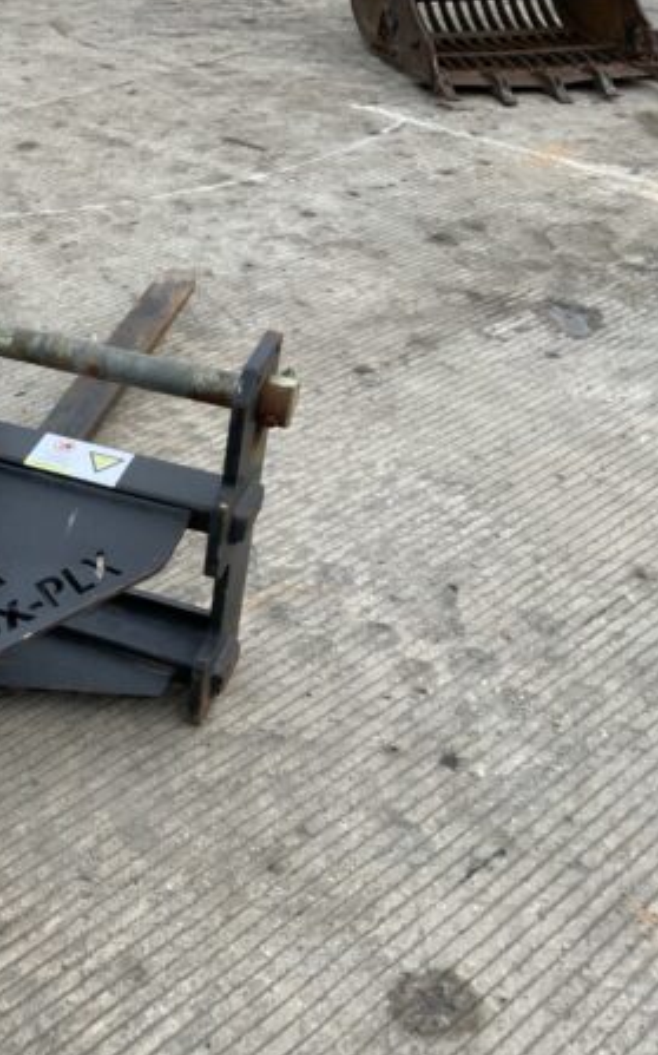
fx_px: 1264
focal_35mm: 44
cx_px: -54
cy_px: 545
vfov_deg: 45.3
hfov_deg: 26.9
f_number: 1.8
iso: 32
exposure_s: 1/122
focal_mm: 3
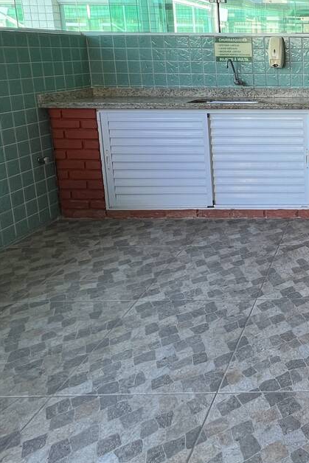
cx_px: 375
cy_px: 124
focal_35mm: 31
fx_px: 399
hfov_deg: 33.8
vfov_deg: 57.6
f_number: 1.8
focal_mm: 1.57
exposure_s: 1/99
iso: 50
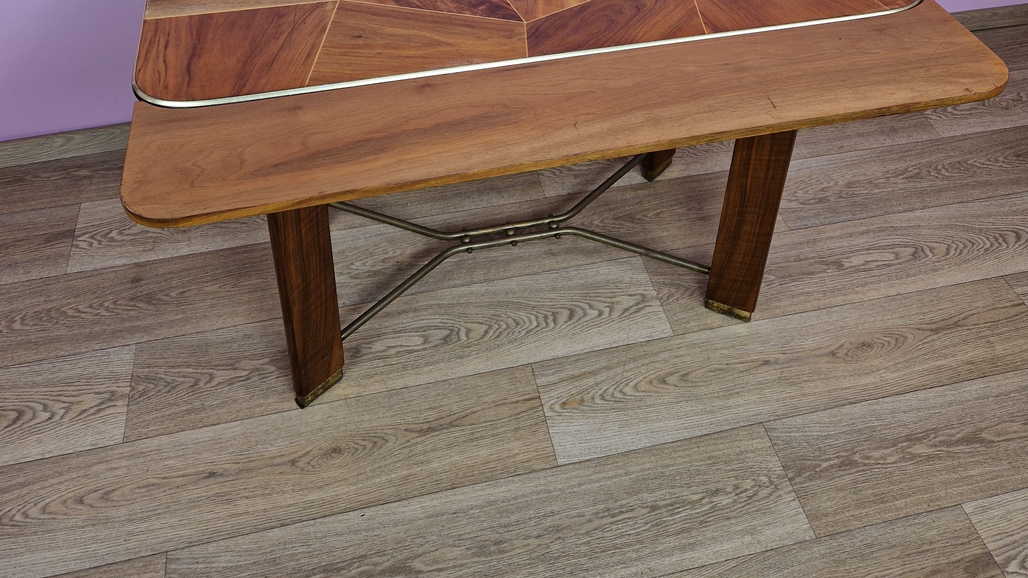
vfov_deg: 31.9
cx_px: 521
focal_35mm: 34
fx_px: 927
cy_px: -3
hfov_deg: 58.0
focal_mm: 5.4
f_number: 1.8
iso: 50
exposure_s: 1/321
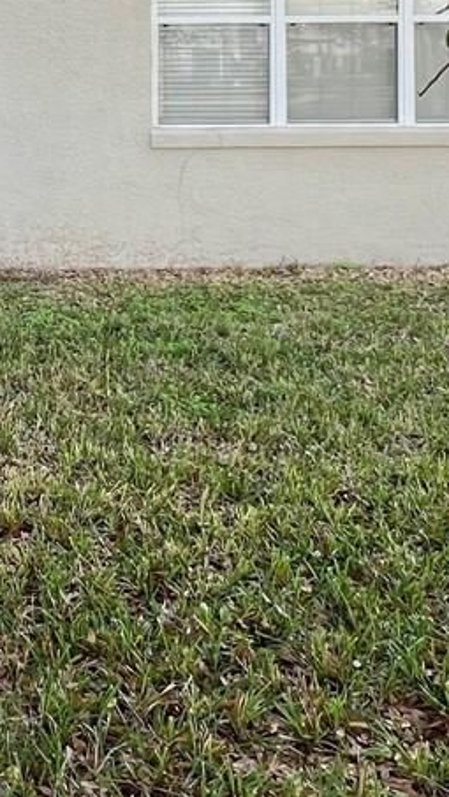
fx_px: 1058
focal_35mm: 50
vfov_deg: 37.9
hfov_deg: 22.4
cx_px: -62
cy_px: 44
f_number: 1.8
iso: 32
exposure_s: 1/171
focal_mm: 1.57
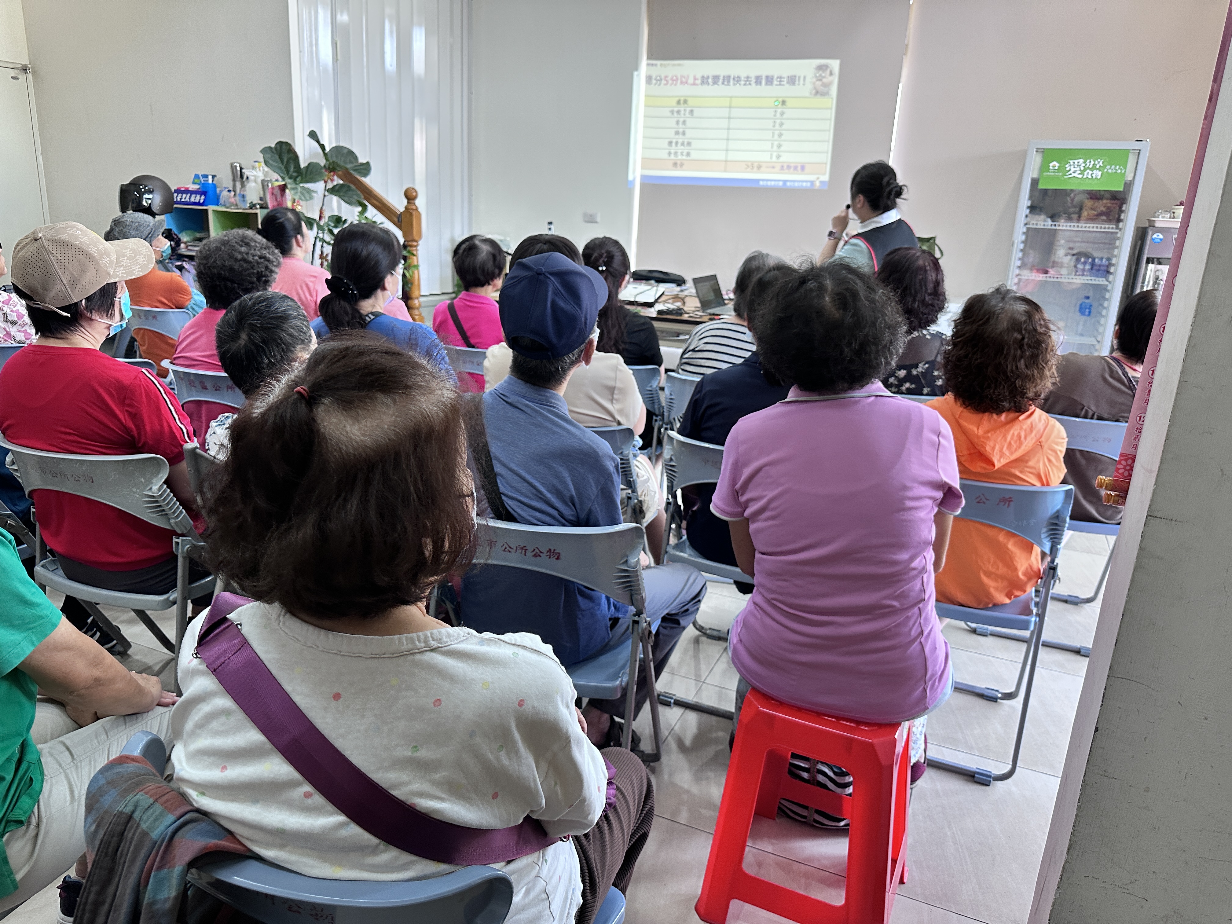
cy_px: 462
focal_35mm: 24
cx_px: 616
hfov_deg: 71.6
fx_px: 854
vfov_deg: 56.8
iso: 200
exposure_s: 1/120
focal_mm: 6.86
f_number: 1.78
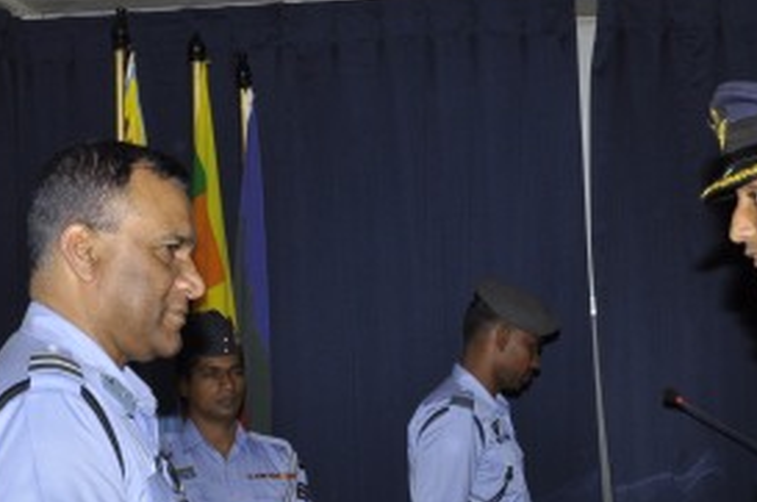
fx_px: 1658
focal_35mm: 79
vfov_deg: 17.0
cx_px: 441
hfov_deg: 25.7
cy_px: 438
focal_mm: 24
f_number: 11
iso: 500
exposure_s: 1/80
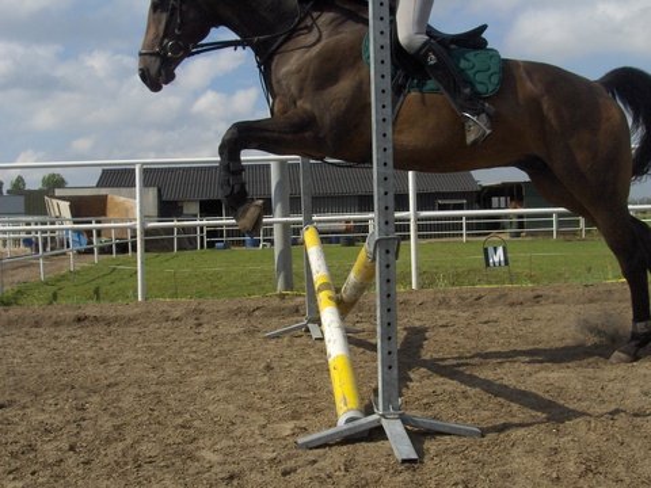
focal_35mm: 49
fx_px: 922
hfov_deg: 38.9
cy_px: 244
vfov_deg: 29.7
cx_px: 326
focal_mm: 8.19
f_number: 5
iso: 100
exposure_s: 1/1235
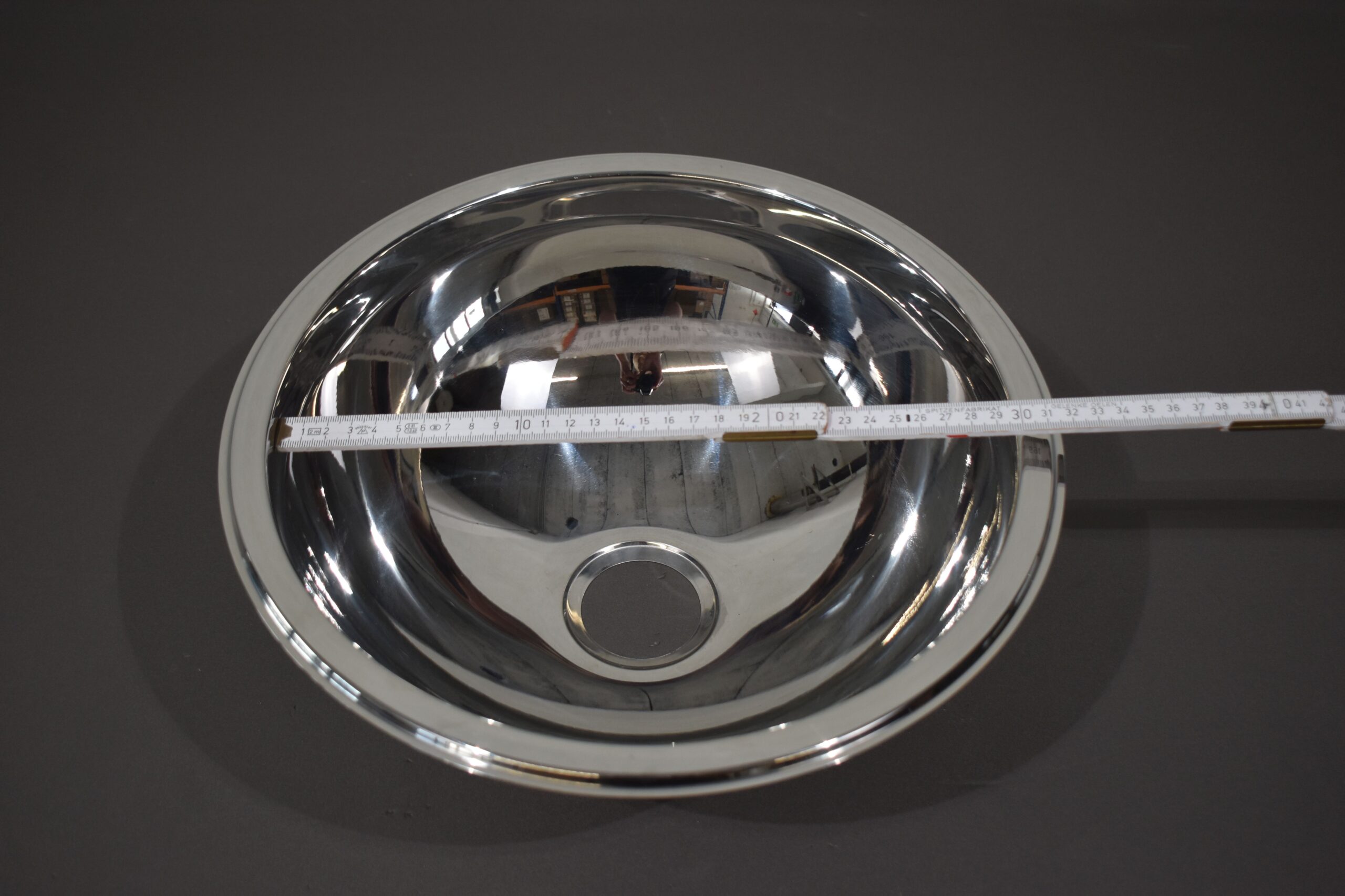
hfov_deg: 45.0
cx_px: 672
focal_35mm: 44
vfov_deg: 30.9
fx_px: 1625
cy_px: 448
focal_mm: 29
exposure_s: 1/250
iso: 450
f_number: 4.2
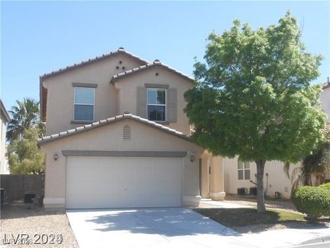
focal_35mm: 49
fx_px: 467
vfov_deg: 29.7
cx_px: 165
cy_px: 124
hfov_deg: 38.9
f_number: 4.8
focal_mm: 8.8
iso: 80
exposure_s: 1/250
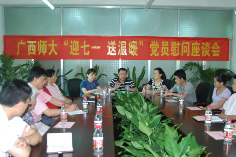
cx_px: 119
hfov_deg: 51.9
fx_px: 243
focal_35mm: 37
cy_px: 78
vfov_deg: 36.0
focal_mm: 24
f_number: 3.5
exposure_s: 1/60
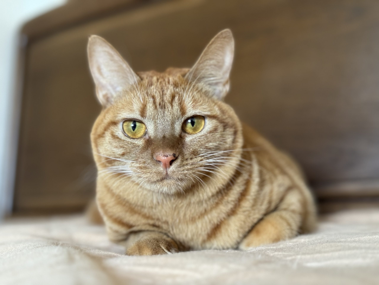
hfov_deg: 39.7
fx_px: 526
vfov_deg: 30.3
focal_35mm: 48
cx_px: 190
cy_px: 142
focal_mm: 6.86
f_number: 1.78
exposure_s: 1/40
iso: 500
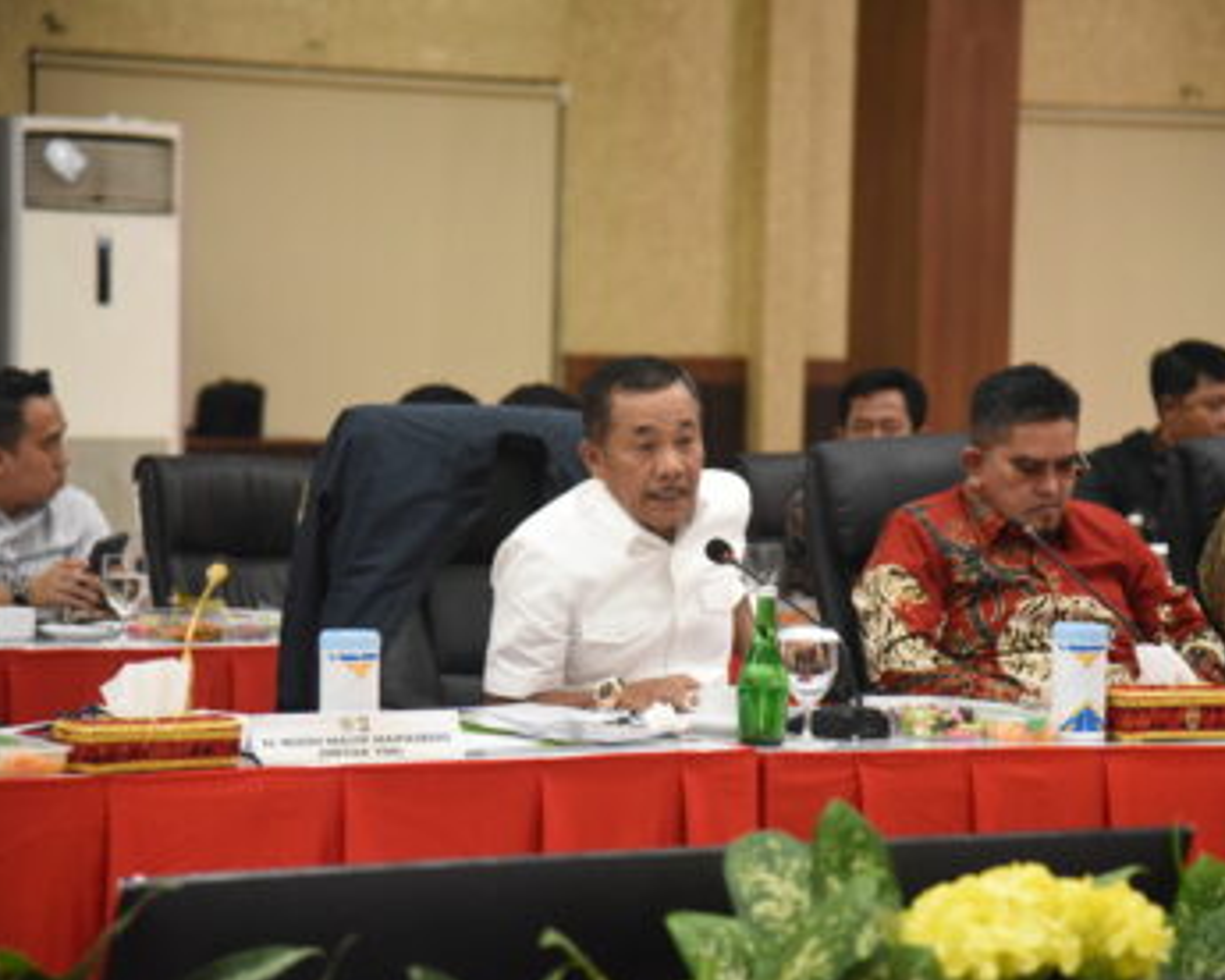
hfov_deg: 14.1
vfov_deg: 11.3
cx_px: 675
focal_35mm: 137
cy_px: 494
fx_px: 4967
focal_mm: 120
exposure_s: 1/125
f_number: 4
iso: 8000
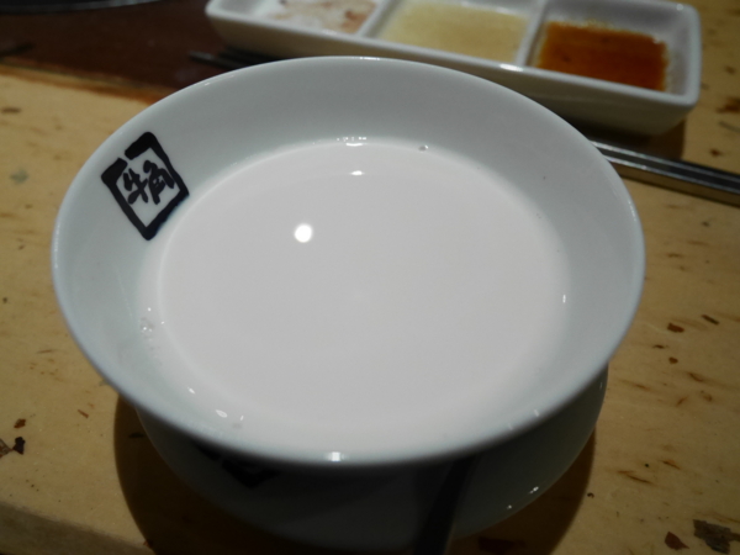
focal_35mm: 32
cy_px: 278
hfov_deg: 56.8
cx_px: 370
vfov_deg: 44.2
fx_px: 684
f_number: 3.9
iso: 2000
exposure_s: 1/60
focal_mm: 16
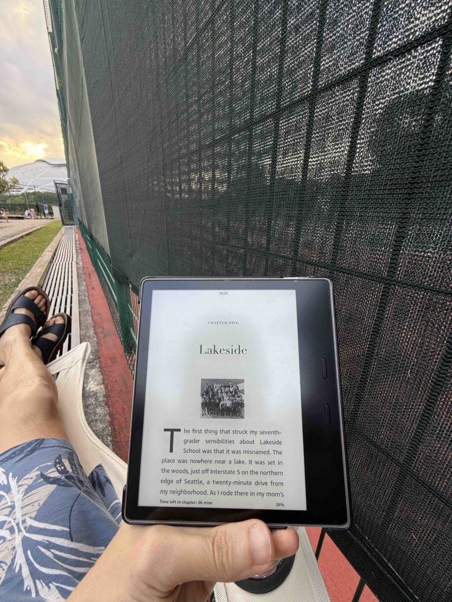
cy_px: 301
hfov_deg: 85.7
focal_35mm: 14
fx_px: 244
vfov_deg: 102.1
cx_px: 226
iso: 50
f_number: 2.2
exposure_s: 1/140
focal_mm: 2.22
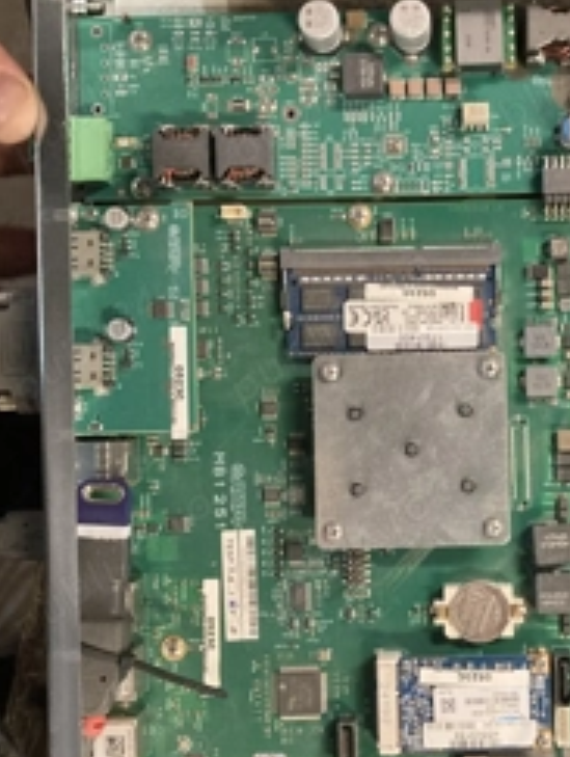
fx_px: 1007
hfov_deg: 31.0
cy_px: 380
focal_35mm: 46
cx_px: 439
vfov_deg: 41.2
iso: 400
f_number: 1.8
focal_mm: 3.99
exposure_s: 1/33
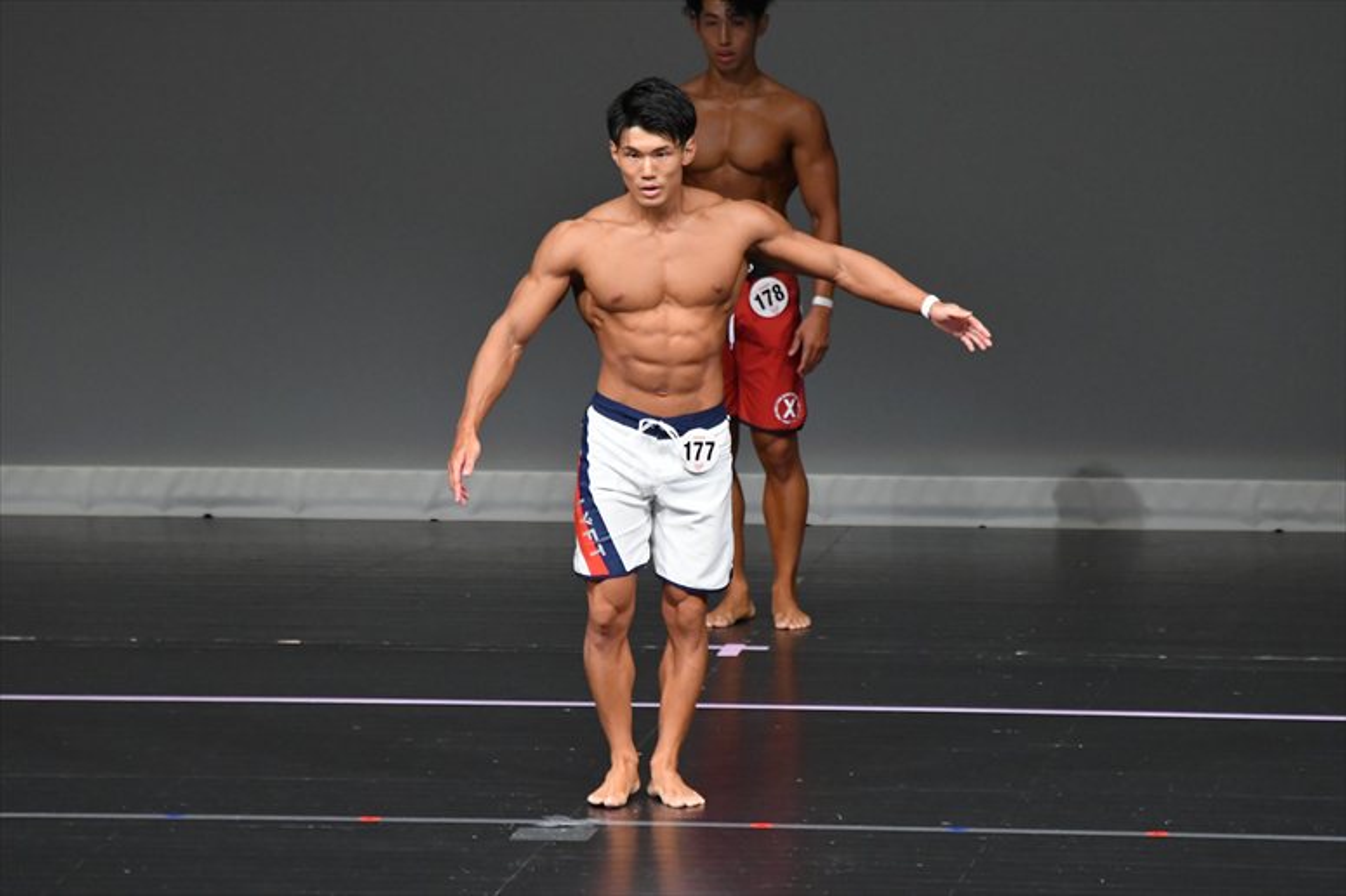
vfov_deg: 4.0
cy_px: 448
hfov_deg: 6.0
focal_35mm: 345
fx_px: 12893
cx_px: 673
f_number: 5.6
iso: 4000
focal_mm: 230
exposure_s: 1/400
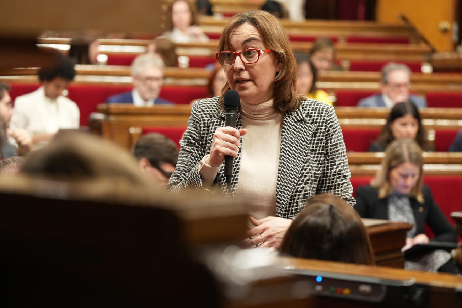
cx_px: 231
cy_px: 154
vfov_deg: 10.8
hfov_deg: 16.1
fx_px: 1630
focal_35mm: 127
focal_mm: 127
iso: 3200
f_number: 4
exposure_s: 1/125
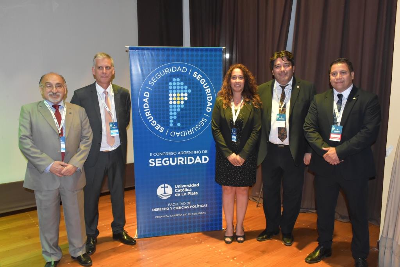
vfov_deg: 43.6
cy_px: 134
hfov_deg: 61.9
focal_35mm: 30
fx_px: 333
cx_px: 200
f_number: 7.1
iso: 3200
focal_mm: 20
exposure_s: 1/30
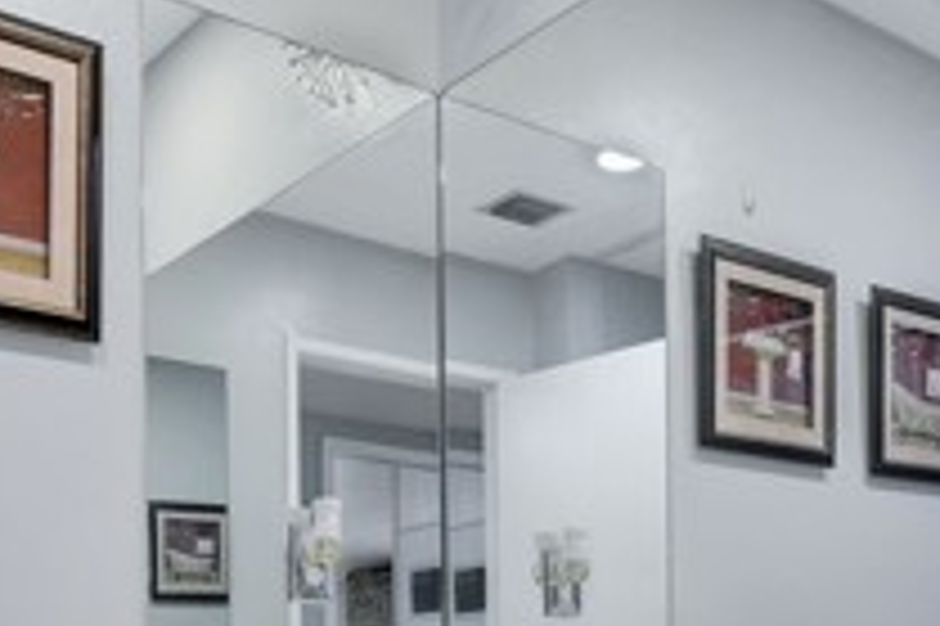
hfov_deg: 42.8
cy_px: 700
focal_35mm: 46
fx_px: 1200
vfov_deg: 26.7
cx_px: 450
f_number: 4.5
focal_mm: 10
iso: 400
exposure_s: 1/80
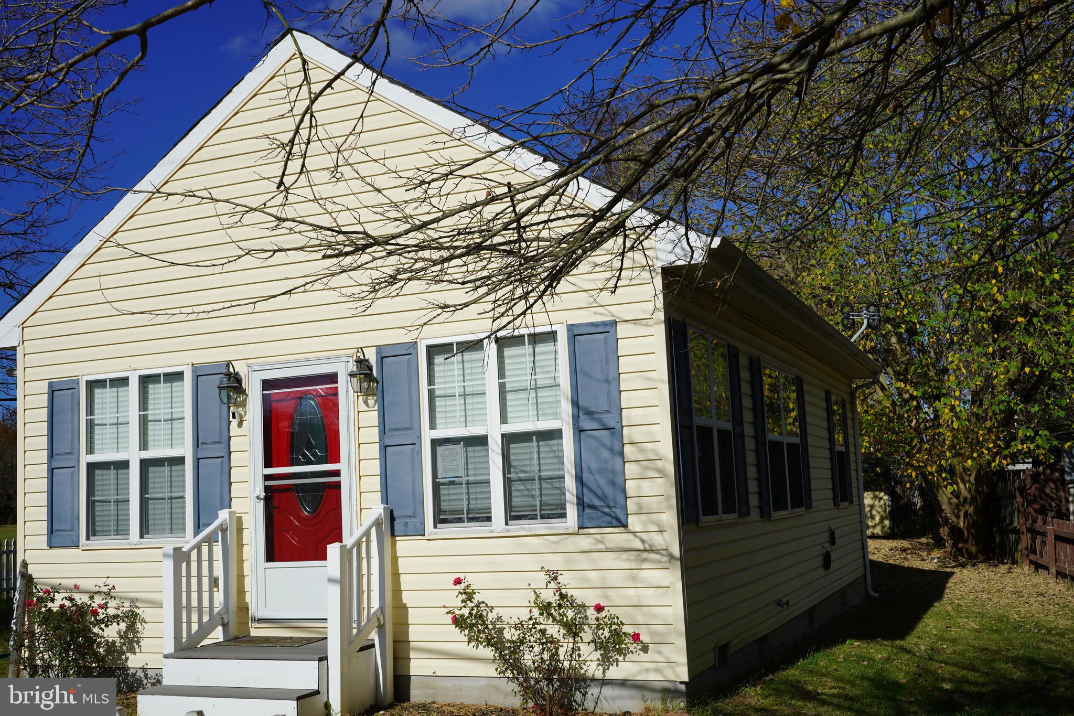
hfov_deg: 53.1
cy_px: 358
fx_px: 1074
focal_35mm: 36
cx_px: 537
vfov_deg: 36.9
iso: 100
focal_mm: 36
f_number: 10
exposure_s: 1/400
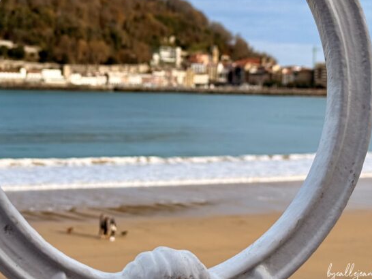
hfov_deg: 21.7
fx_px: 968
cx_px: 148
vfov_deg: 16.4
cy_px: 101
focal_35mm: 90
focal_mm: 6.76
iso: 64
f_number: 1.78
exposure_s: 1/3226
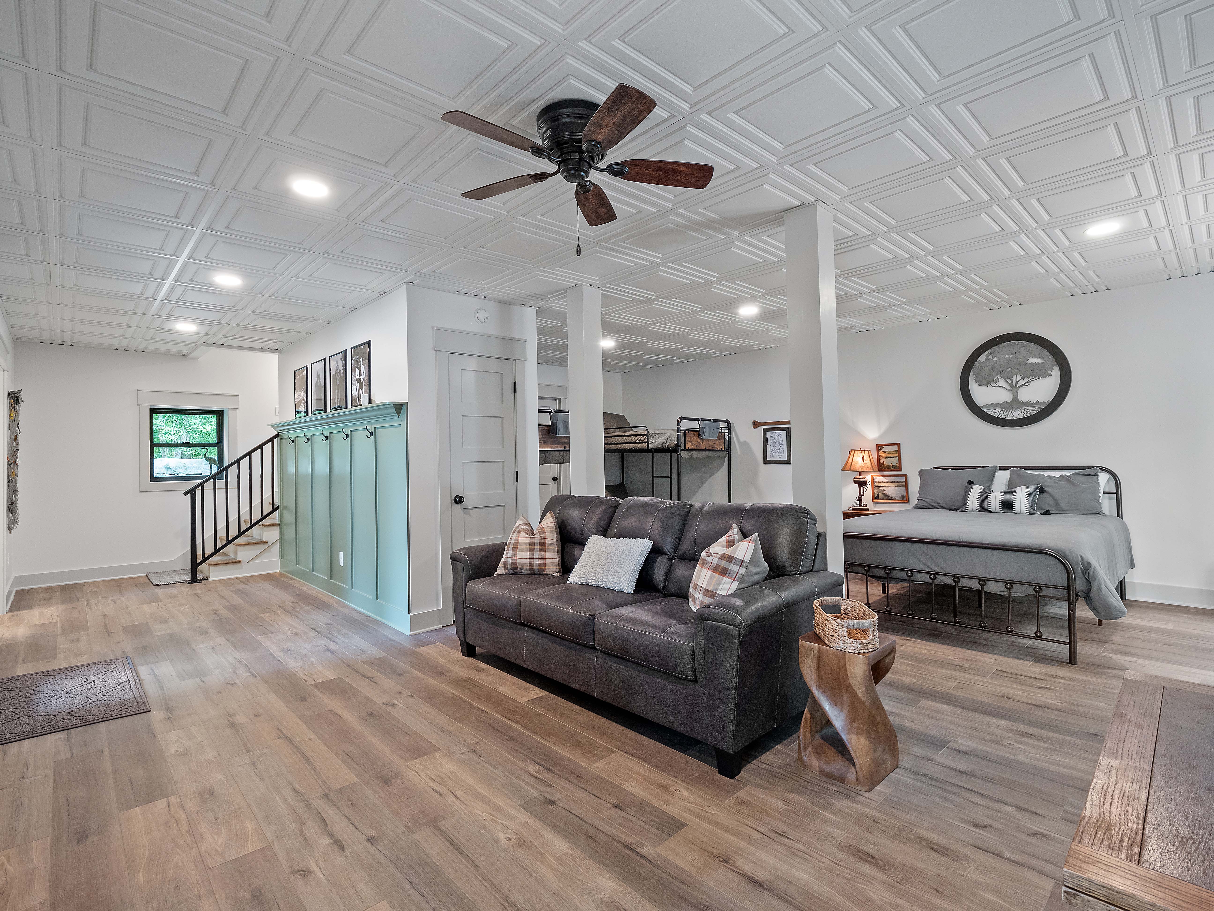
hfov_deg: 94.5
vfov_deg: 78.1
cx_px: 607
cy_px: 456
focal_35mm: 16
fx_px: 561
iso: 400
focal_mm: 8
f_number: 5.6
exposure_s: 1/4
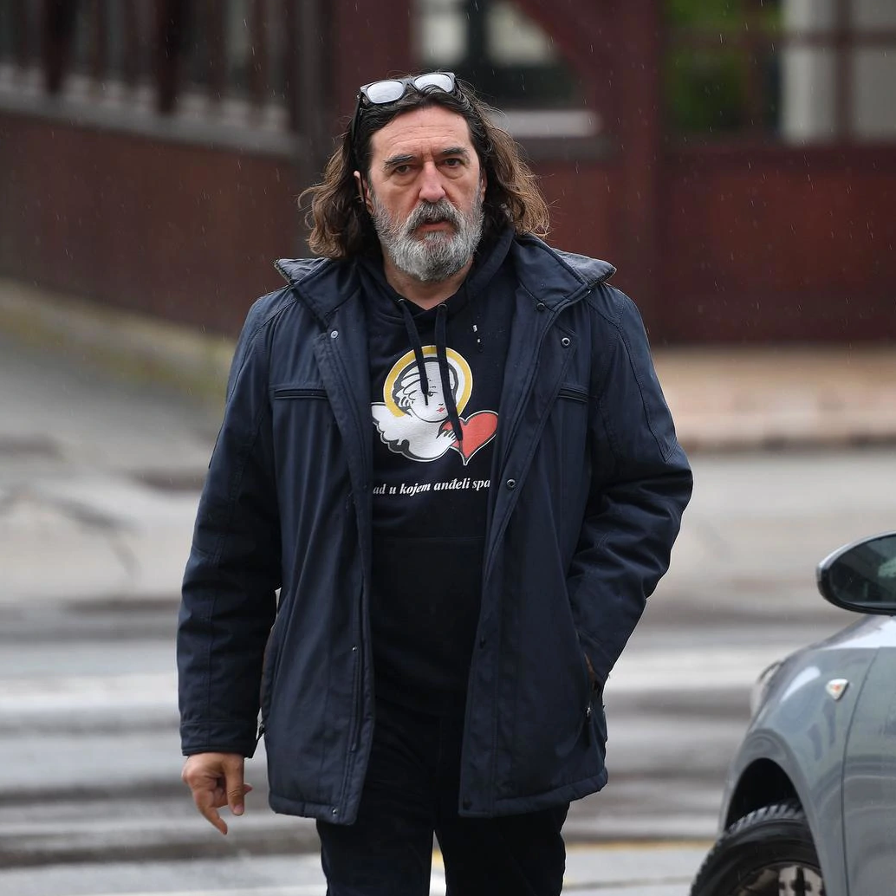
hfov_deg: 6.7
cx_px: 457
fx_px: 7702
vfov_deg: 6.7
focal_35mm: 263
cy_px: 448
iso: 100
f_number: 4
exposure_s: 1/400
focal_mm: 200
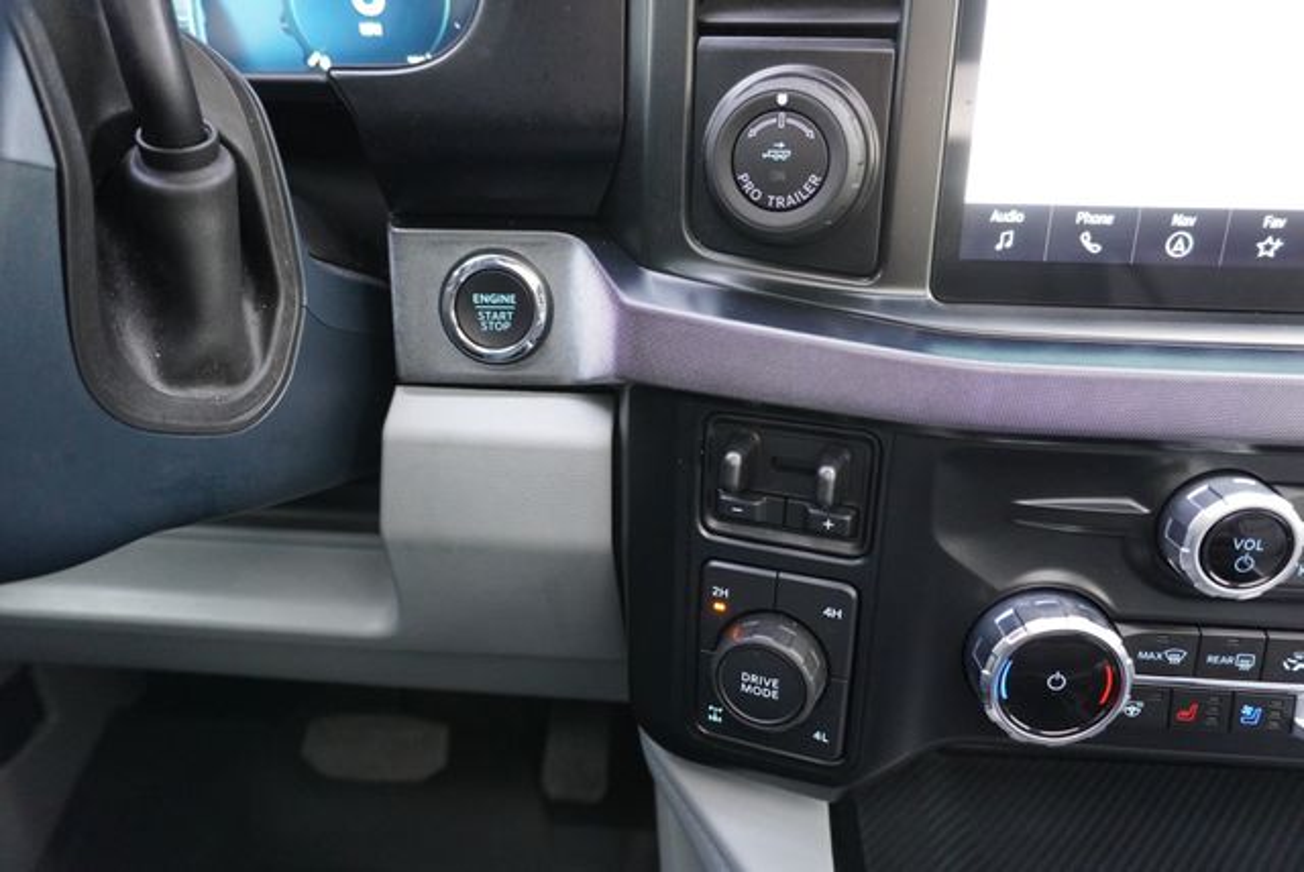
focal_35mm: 24
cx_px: 652
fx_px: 870
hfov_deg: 73.7
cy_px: 436
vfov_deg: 53.2
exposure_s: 1/60
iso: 3200
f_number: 3.5
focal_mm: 16
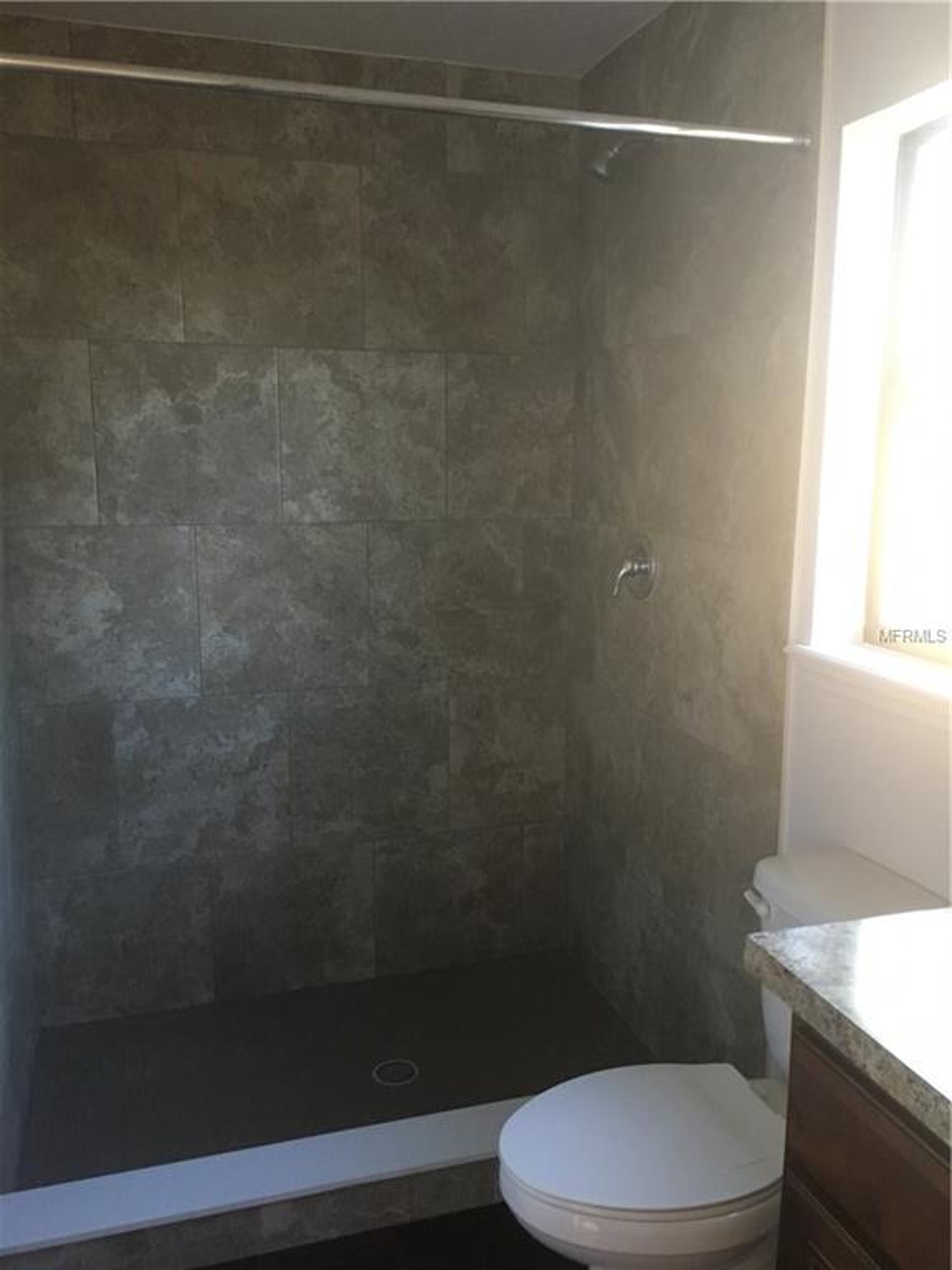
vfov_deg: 61.7
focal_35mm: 29
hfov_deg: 48.2
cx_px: 476
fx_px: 1063
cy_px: 635
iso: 200
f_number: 2.2
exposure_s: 1/30
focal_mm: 4.15
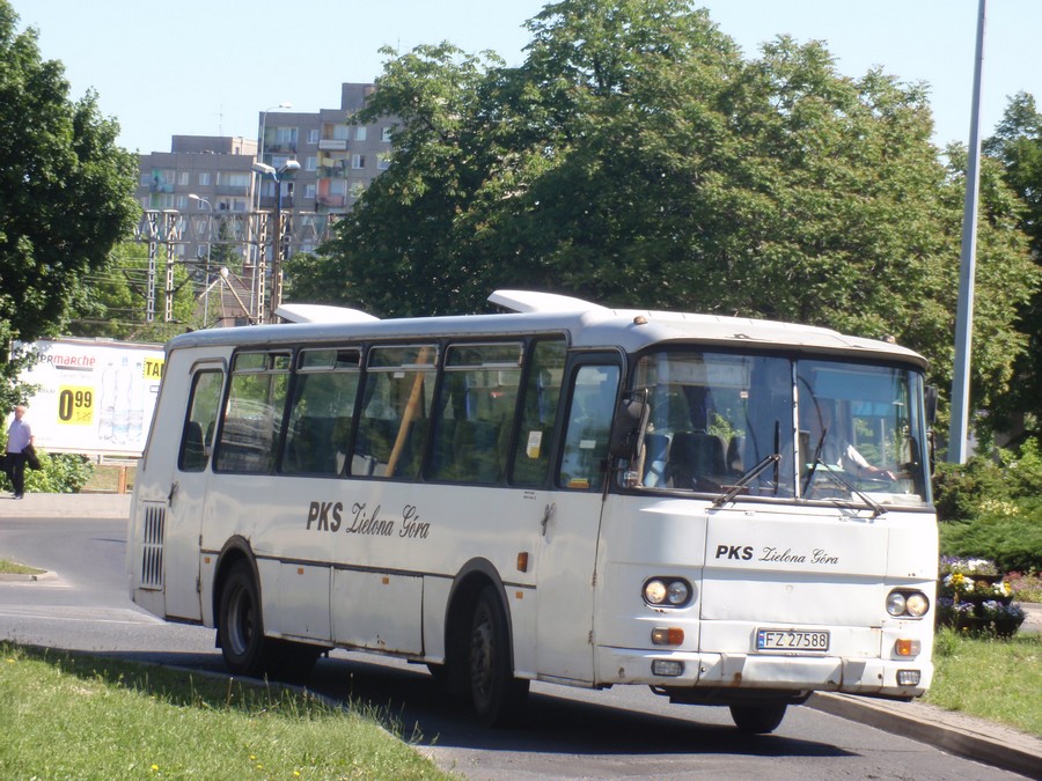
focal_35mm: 120
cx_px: 521
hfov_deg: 16.4
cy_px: 390
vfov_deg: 12.3
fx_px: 3612
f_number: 5.5
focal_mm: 21.57
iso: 64
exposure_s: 1/125
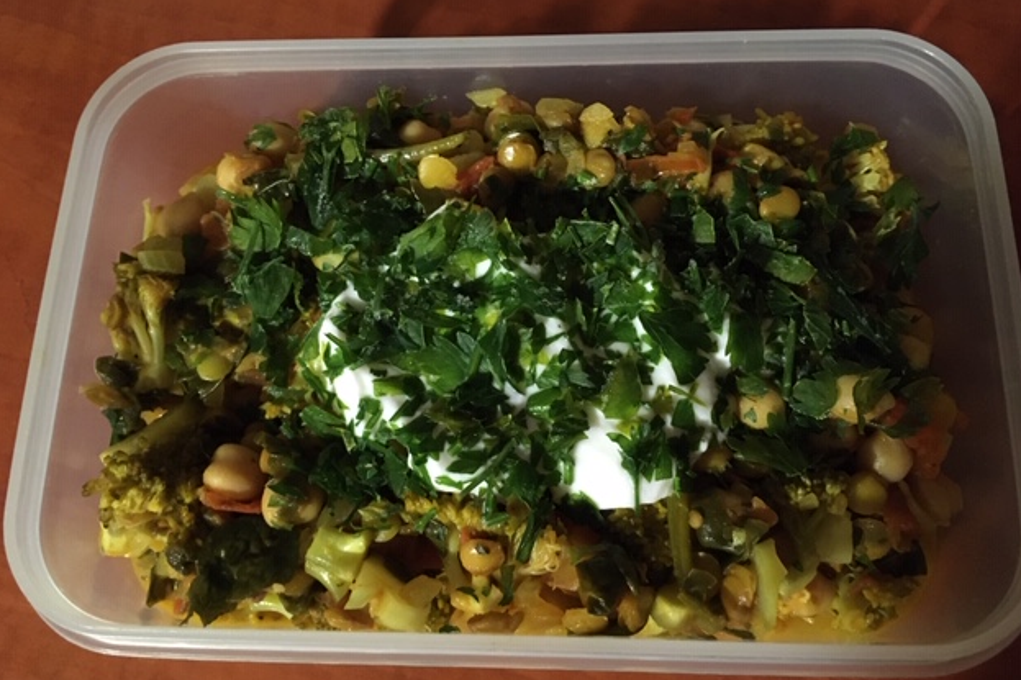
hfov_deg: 60.3
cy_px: 334
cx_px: 515
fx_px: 879
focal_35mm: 31
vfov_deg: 42.3
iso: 500
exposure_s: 1/17
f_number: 2.2
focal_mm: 4.15
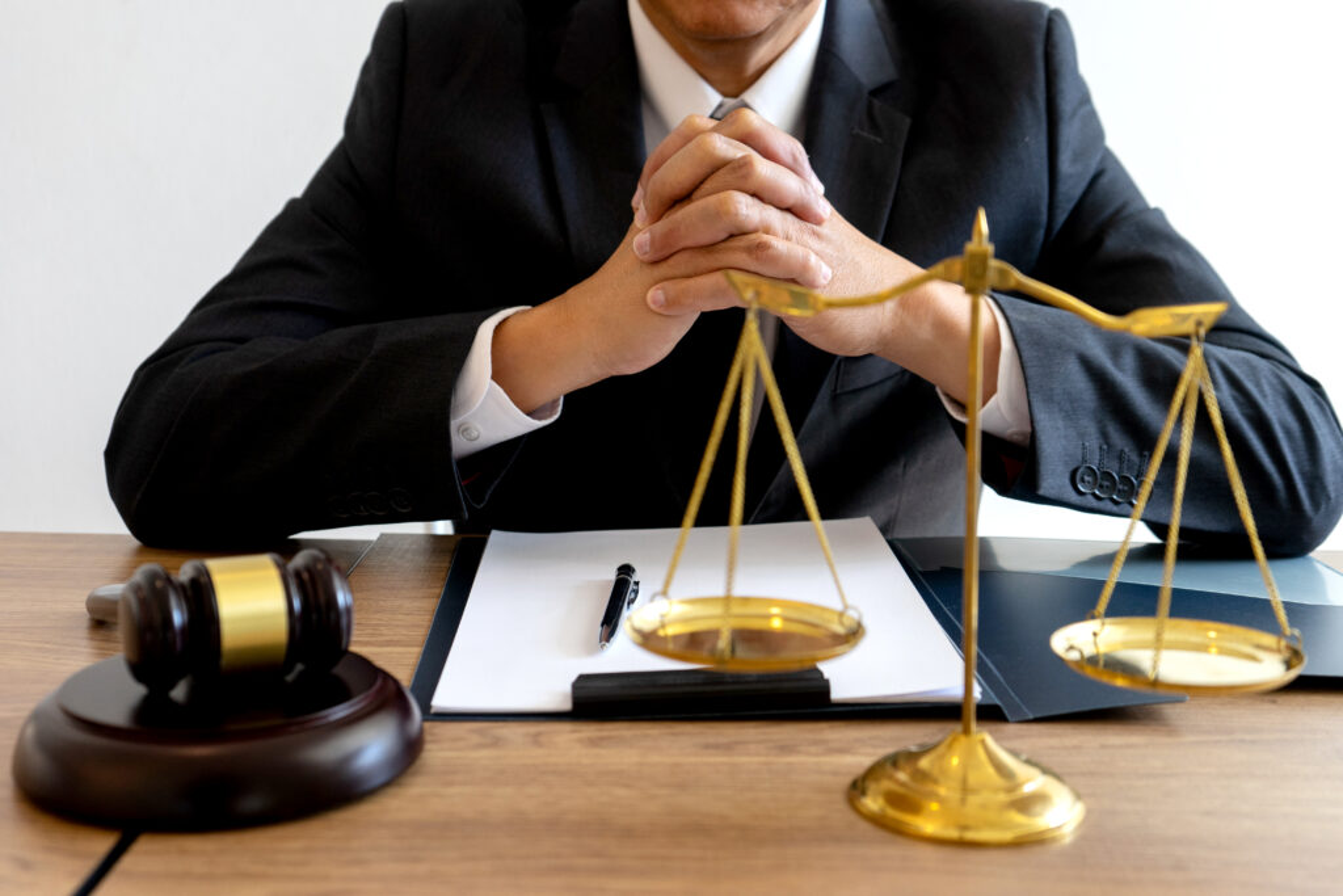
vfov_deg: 31.2
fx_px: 1604
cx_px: 672
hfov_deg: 45.4
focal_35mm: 43
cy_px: 448
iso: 400
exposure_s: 1/80
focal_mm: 43
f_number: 5
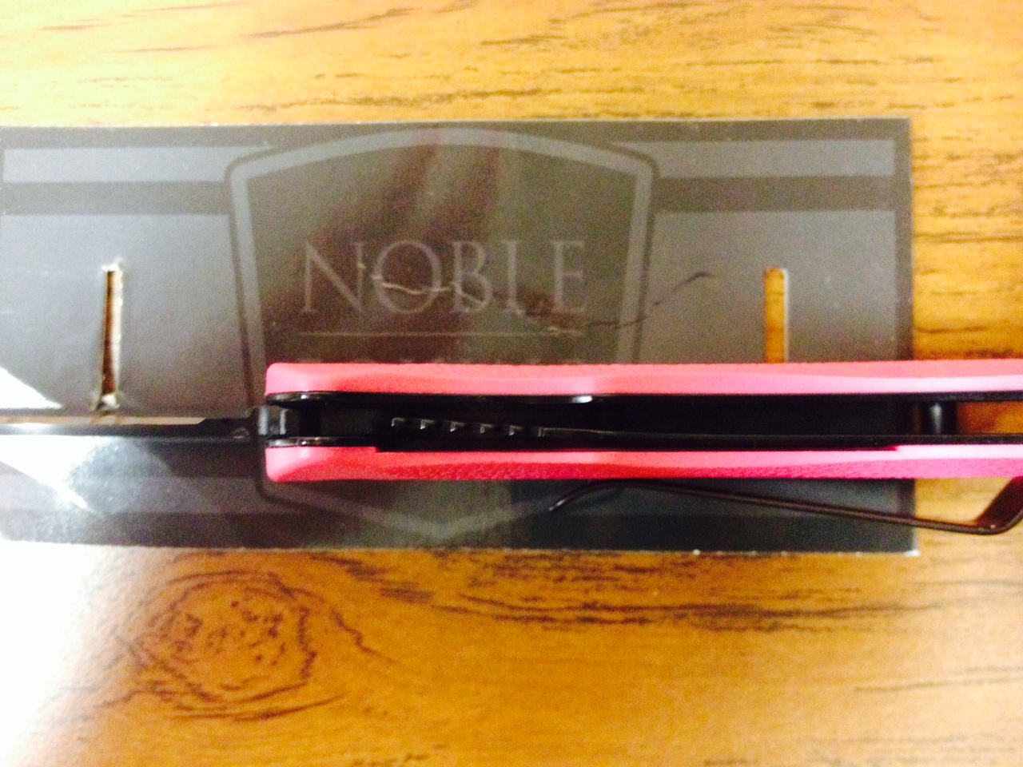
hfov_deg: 52.6
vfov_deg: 40.7
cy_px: 384
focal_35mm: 35
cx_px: 512
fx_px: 1034
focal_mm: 4.28
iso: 640
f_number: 2.4
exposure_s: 1/15
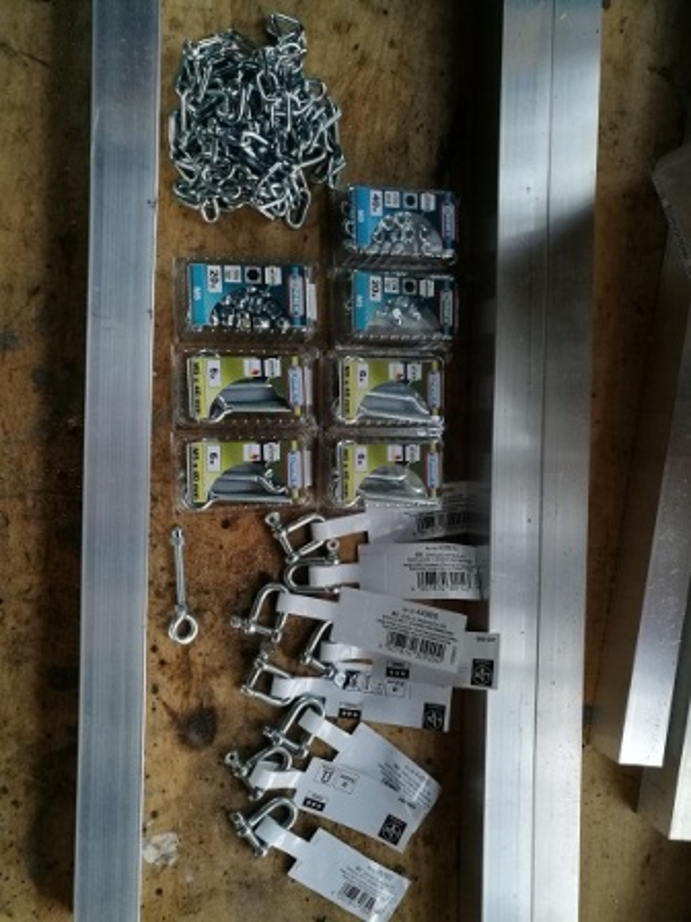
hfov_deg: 51.4
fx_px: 719
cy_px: 461
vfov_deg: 65.3
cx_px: 346
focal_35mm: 27
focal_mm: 4.5
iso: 320
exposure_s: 1/33.3
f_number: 2.2
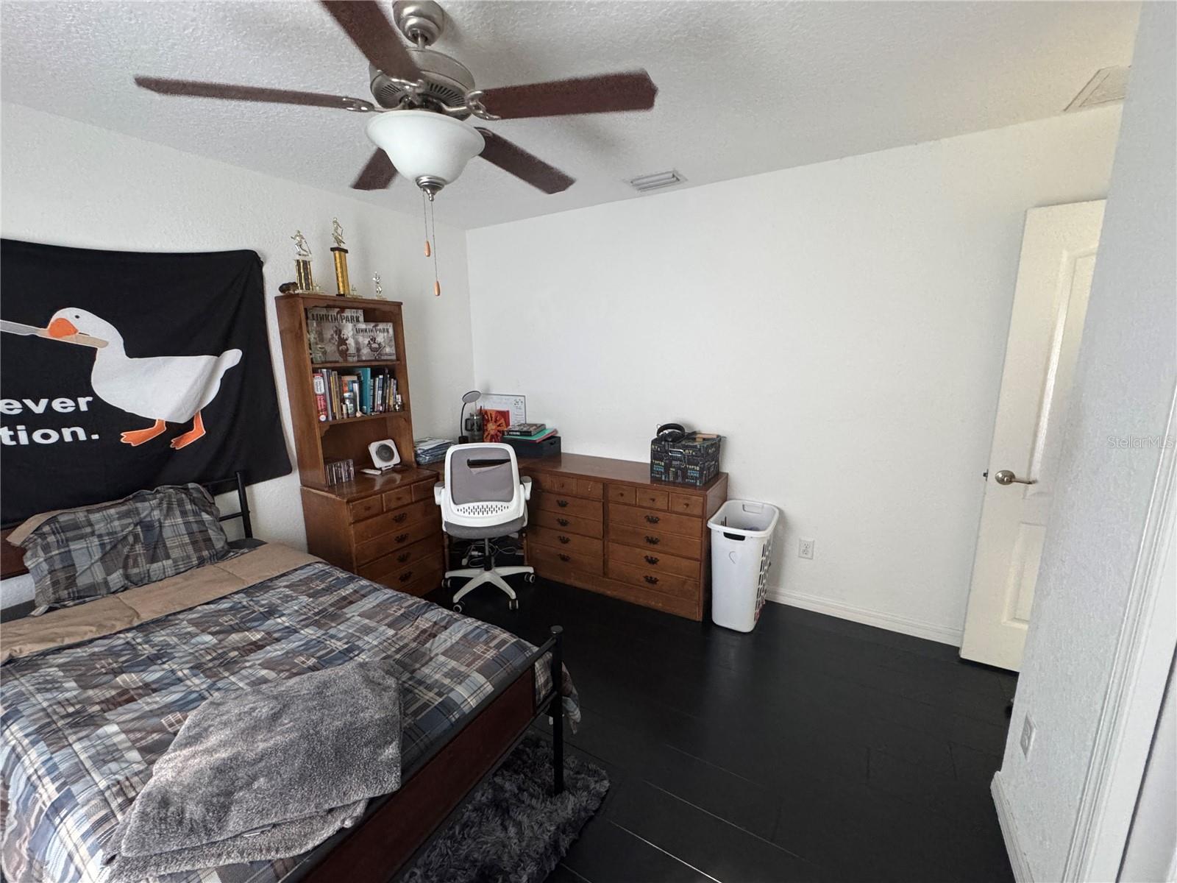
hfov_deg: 102.1
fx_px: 476
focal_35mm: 14
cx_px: 588
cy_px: 442
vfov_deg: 85.7
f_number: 2.2
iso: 640
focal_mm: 2.22
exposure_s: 1/60
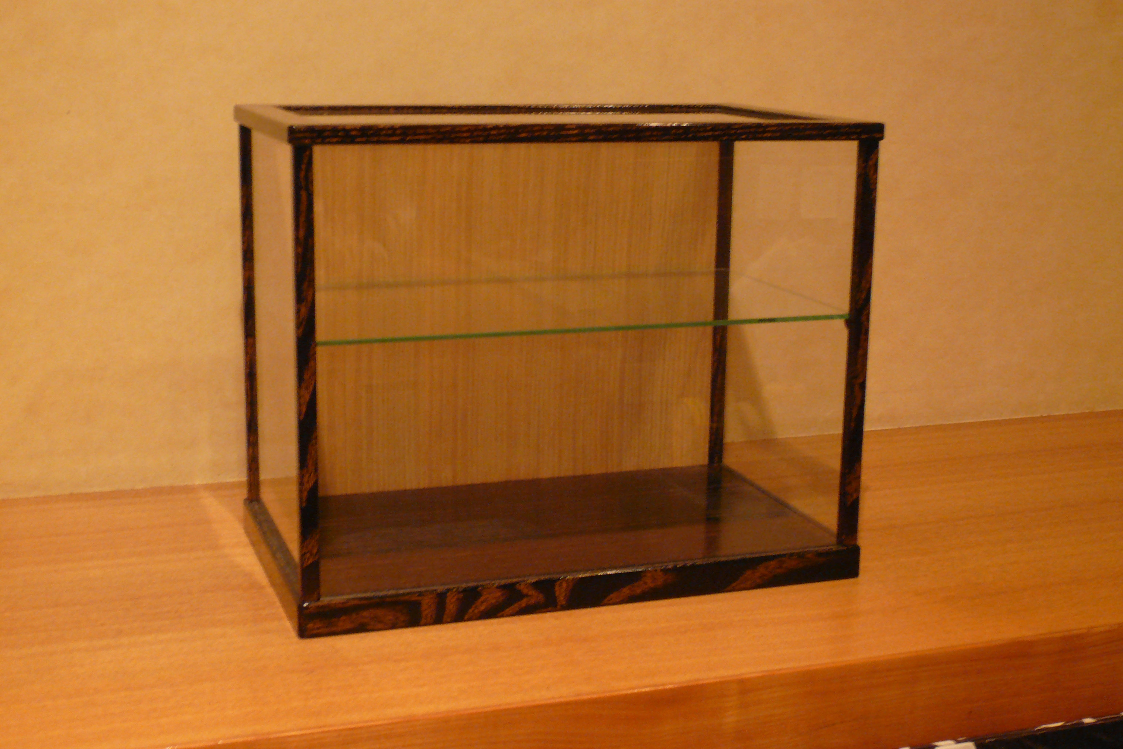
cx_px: 562
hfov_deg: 38.9
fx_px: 1591
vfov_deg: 26.5
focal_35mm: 51
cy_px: 356
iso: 200
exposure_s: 1/8
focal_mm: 8.1
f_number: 3.6
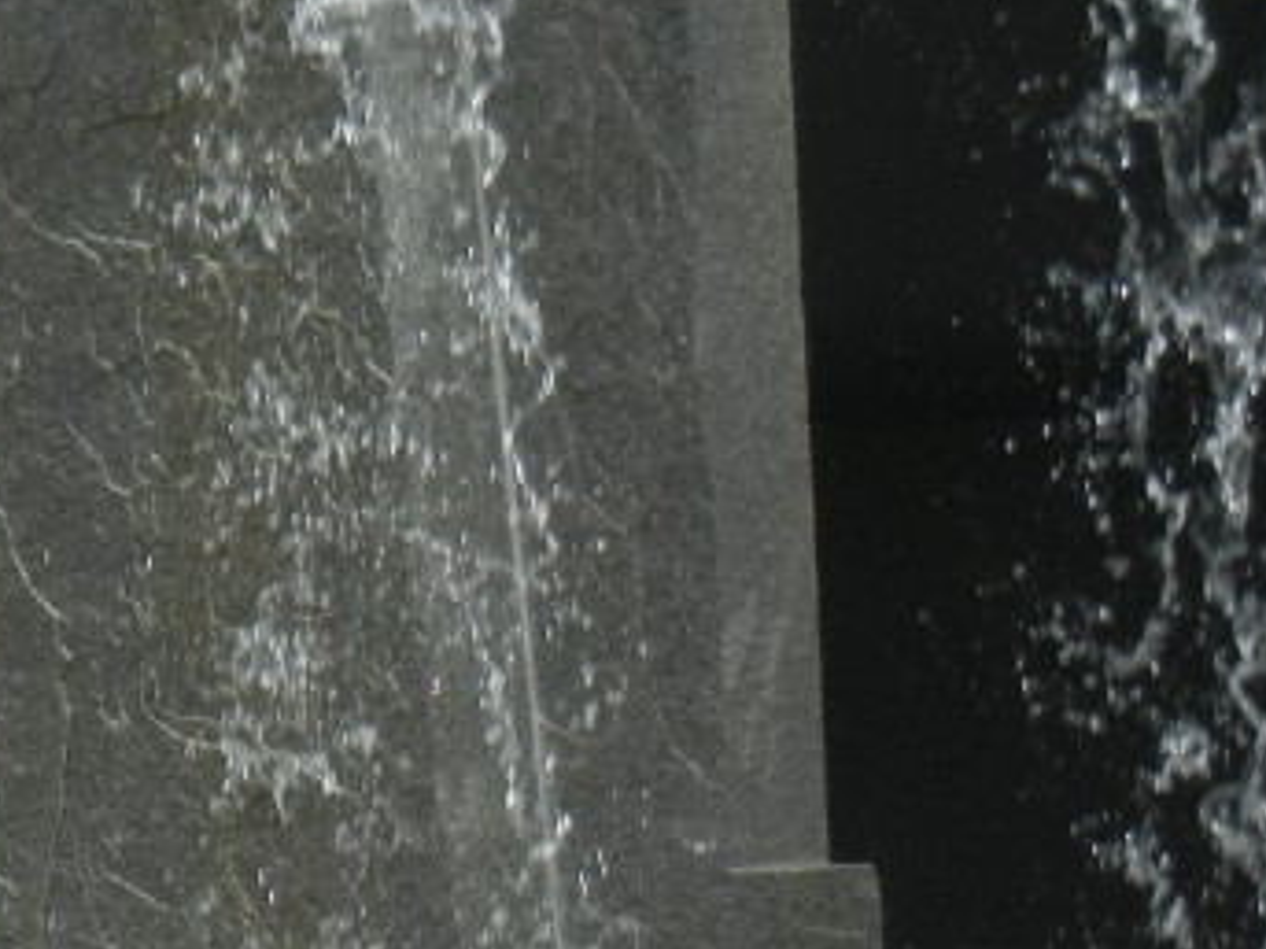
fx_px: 6435
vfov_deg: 8.4
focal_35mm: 176
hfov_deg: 11.0
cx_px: -347
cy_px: 956
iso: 160
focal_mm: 10.6
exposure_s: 1/470
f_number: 8
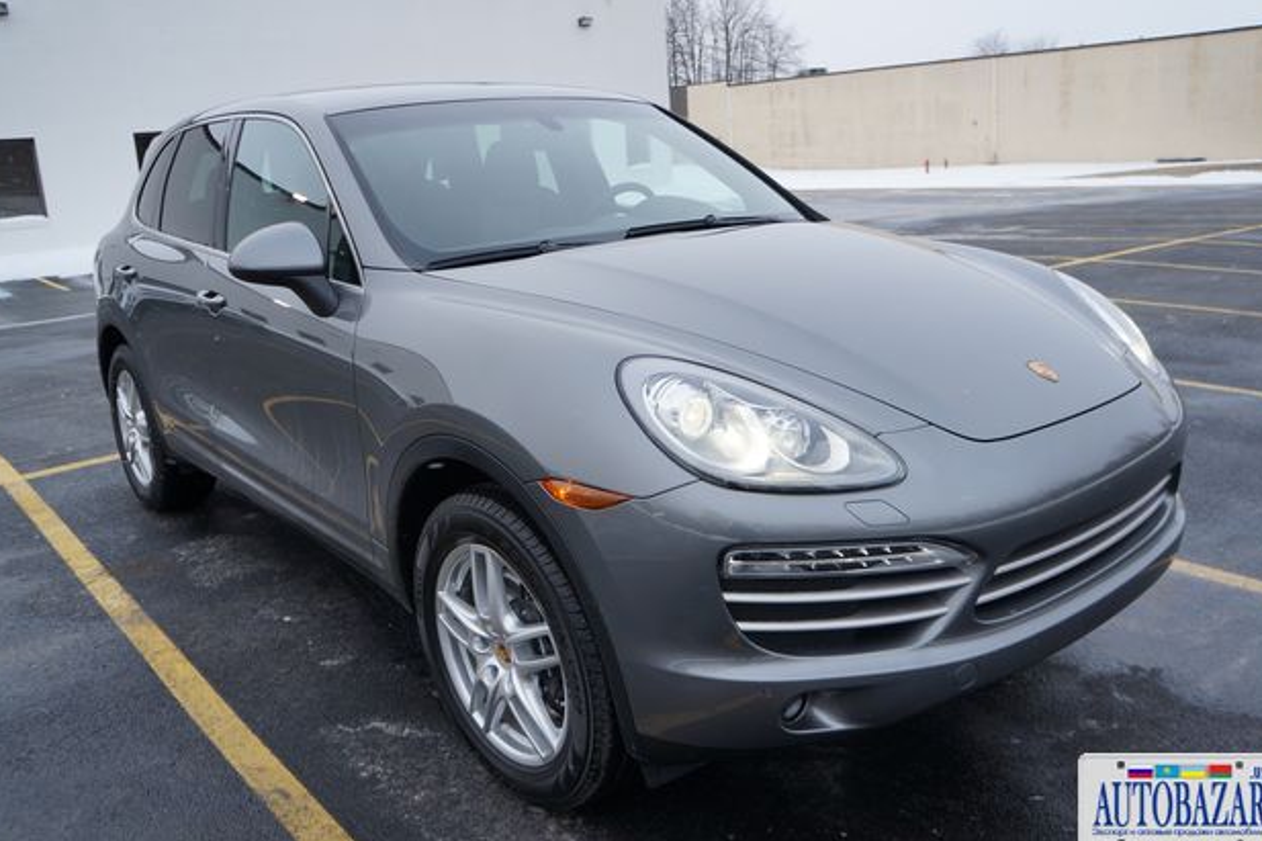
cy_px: 428
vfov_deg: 44.2
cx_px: 634
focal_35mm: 30
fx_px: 1034
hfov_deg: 62.8
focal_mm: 19
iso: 200
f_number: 4
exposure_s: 1/160
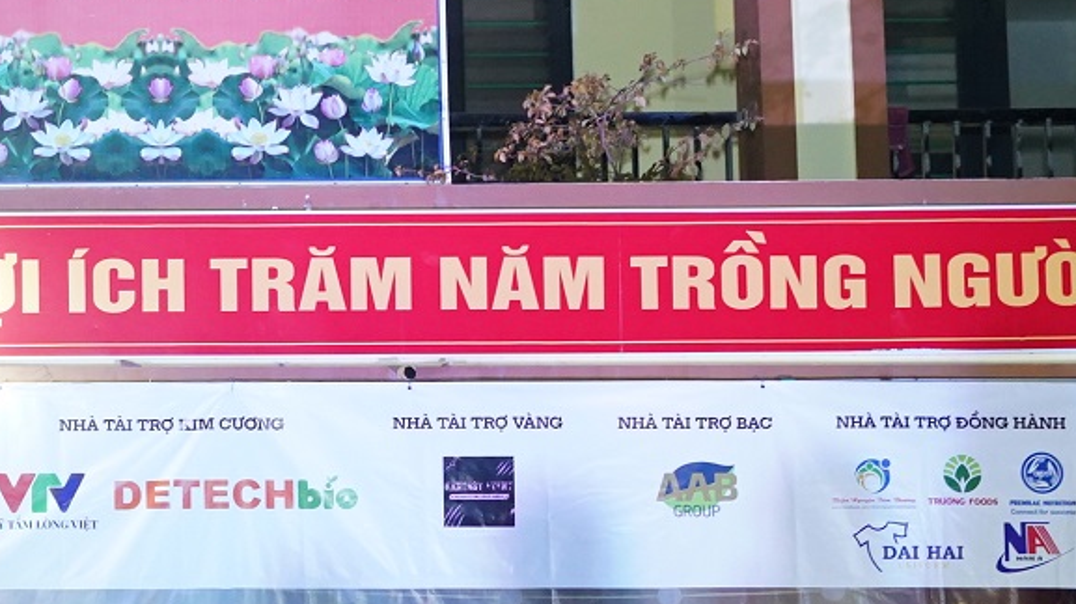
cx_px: -39
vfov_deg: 8.9
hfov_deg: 15.5
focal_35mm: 136
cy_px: 569
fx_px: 3879
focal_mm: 39
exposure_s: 1/160
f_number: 2.8
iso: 3200
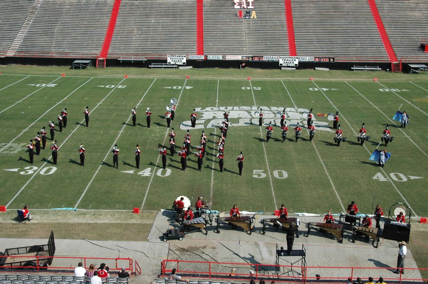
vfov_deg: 28.0
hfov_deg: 41.2
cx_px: 214
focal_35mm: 48
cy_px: 142
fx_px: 570
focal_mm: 32
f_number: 10
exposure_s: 1/320
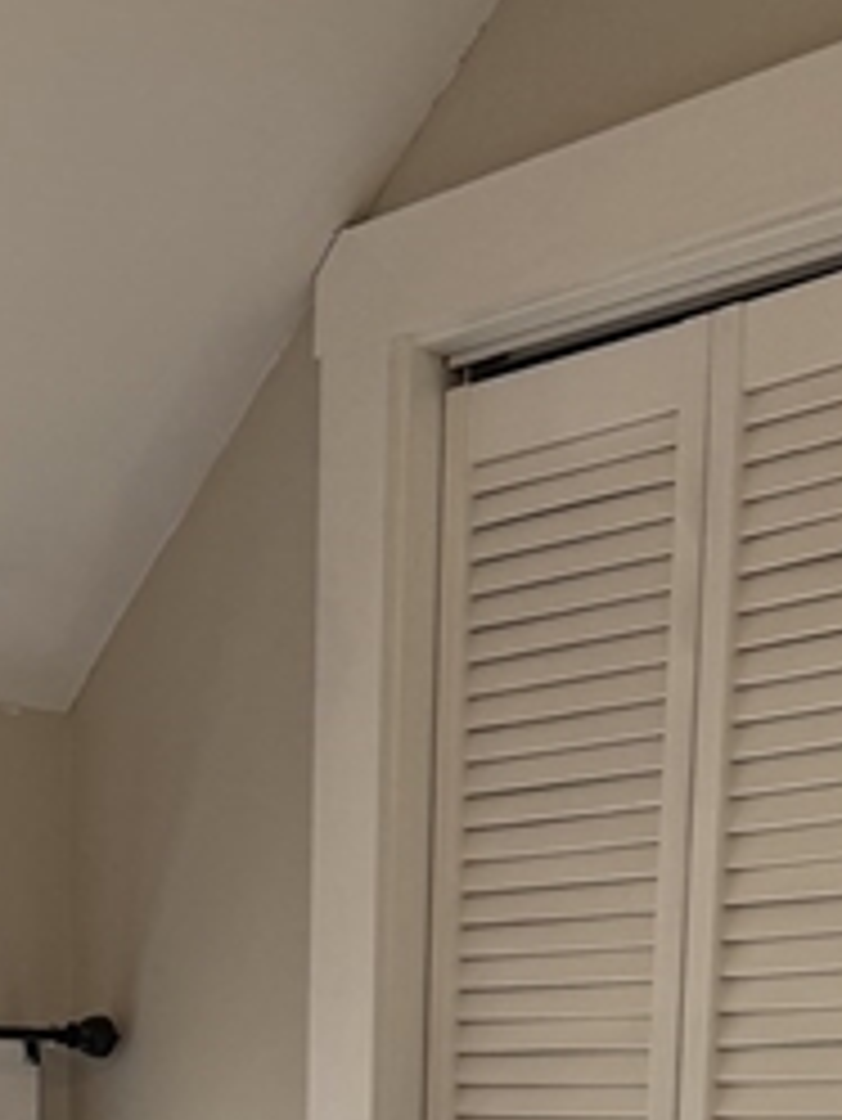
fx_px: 2398
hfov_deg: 19.9
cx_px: 297
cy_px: 1435
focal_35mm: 74
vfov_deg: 23.4
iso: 100
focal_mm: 6.76
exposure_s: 1/282
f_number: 1.78
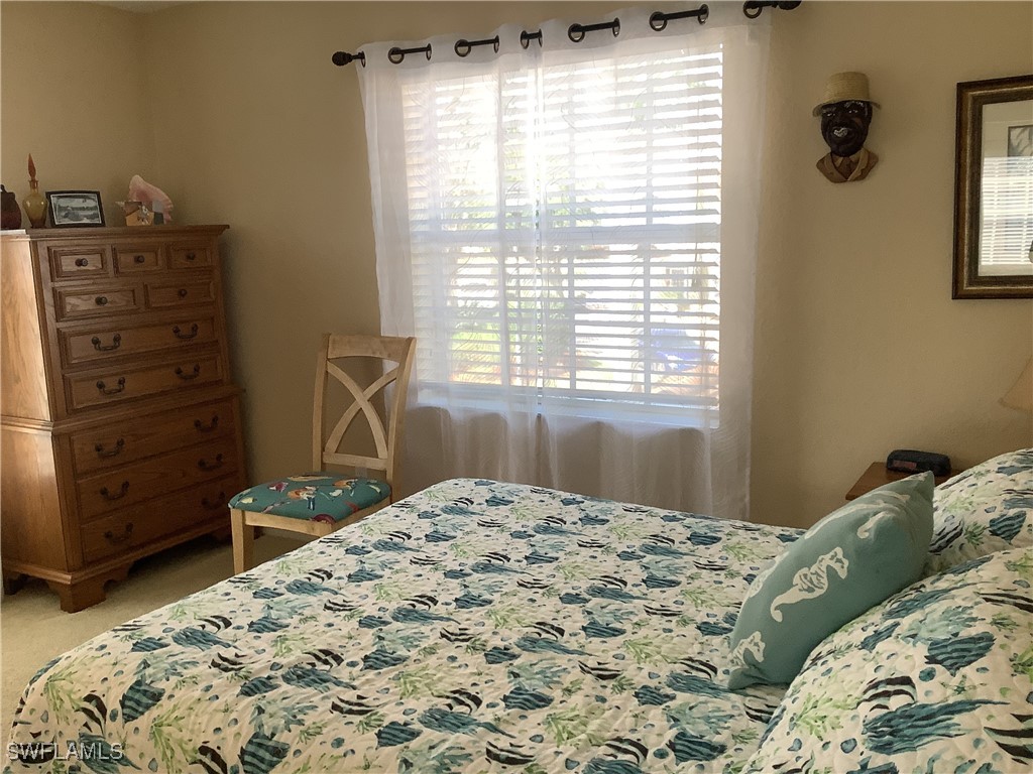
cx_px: 516
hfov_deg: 58.4
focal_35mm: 31
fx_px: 925
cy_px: 387
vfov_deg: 45.4
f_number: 2.4
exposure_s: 1/50
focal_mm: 3.3
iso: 64
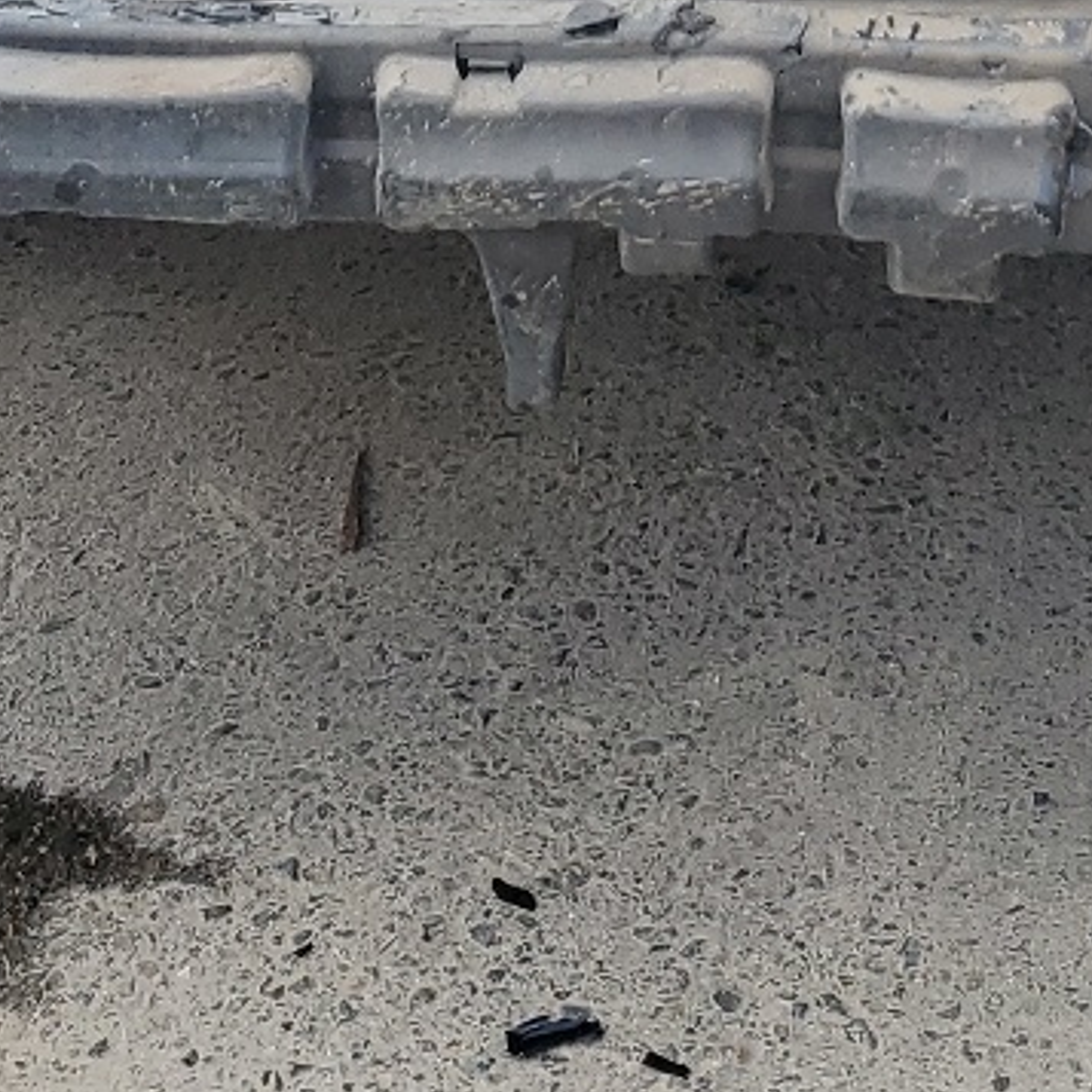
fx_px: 3676
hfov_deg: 16.7
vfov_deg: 15.9
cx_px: 979
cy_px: -413
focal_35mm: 103
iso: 50
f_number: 1.5
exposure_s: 1/833
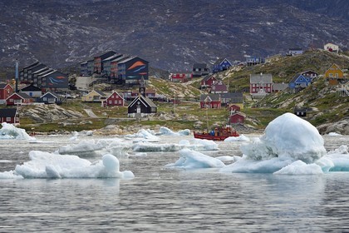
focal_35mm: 280
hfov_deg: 7.4
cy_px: 116
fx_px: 2714
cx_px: 174
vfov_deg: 4.9
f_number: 9
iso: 400
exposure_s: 1/800
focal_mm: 280
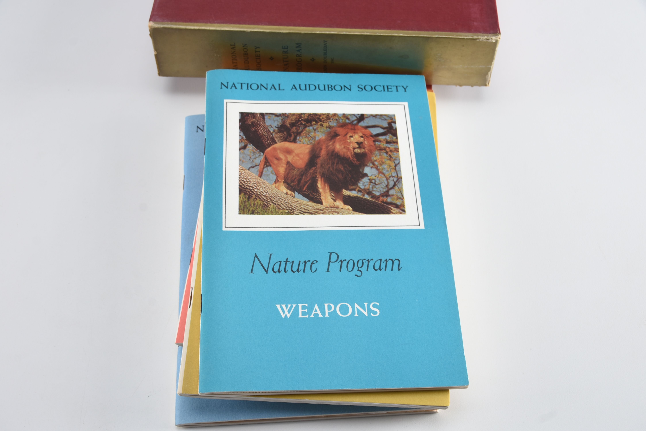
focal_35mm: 48
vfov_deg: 28.1
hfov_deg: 41.1
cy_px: 216
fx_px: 862
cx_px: 323
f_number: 10
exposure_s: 1/100
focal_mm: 32
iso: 100
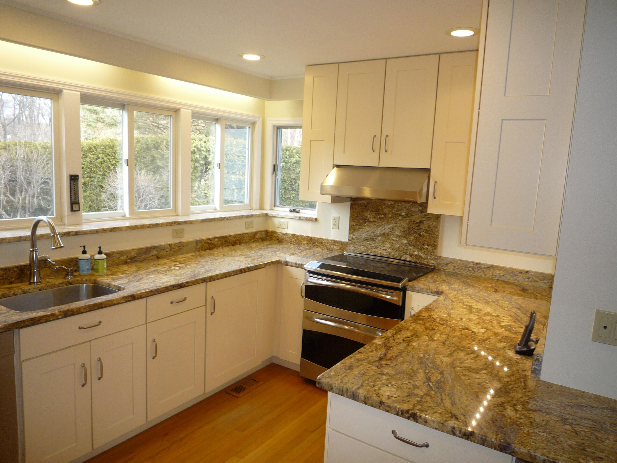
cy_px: 232
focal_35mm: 25
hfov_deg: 69.4
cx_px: 308
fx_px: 446
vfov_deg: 54.9
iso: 100
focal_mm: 4.4
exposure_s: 1/30
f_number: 2.8
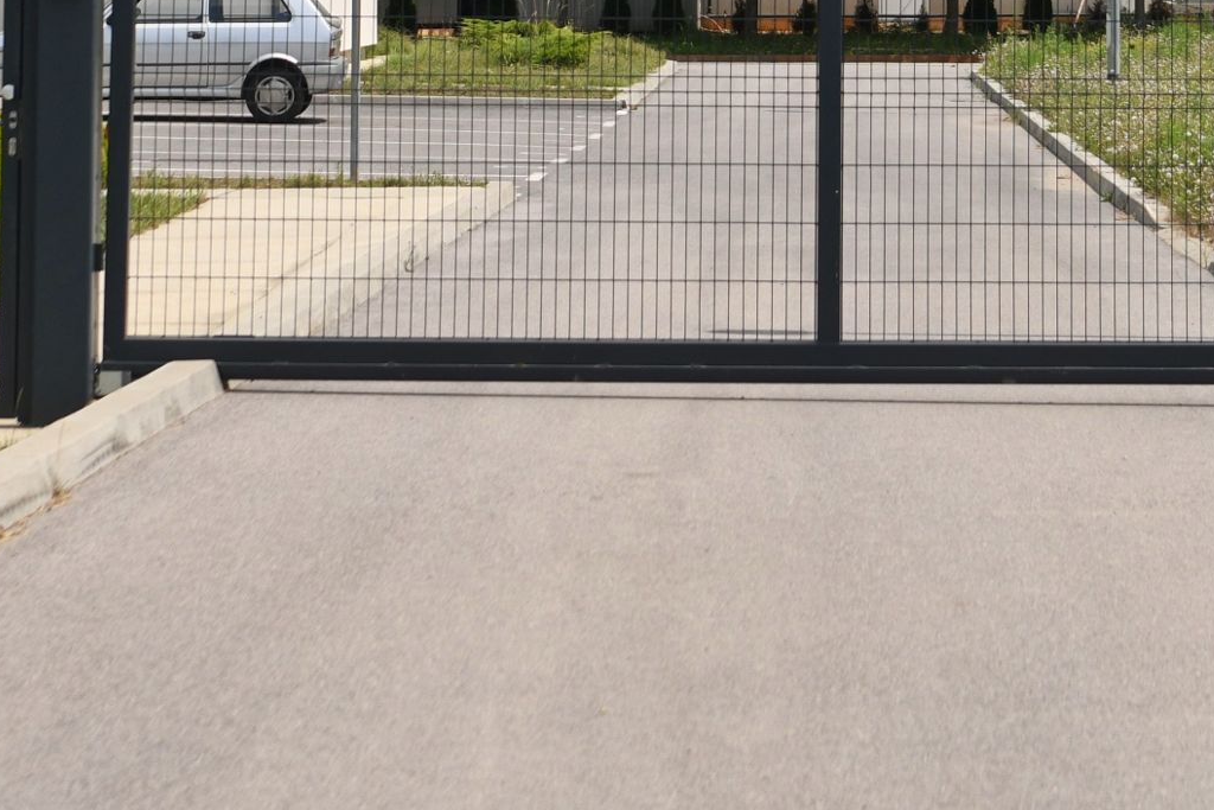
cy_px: -512
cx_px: 765
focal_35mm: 125
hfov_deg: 16.4
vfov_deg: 10.5
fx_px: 4216
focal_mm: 32
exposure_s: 1/6400
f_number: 2.8
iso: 200
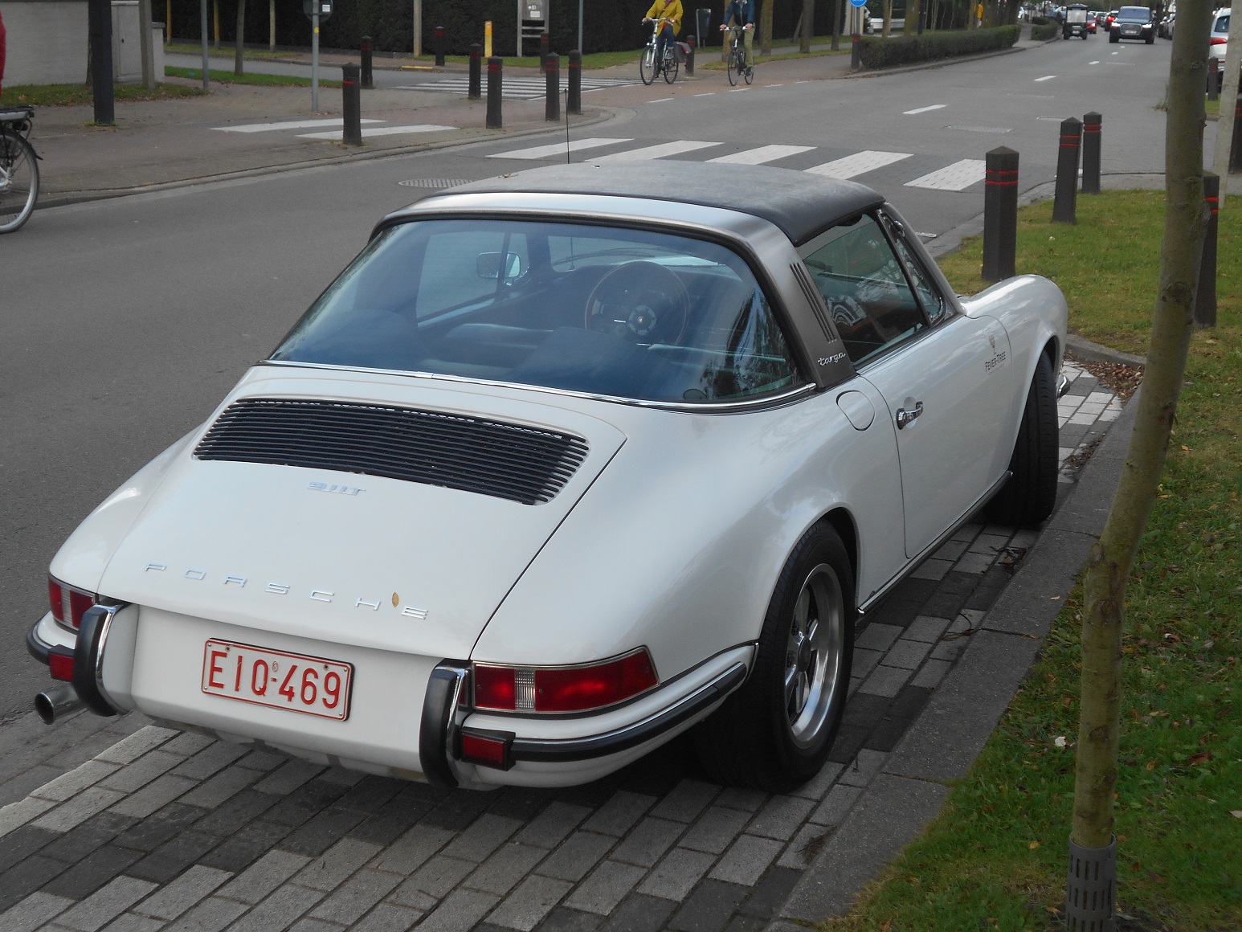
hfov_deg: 38.2
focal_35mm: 50
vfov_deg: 29.1
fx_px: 1794
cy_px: 466
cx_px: 621
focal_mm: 8.8
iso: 80
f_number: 4.5
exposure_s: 1/320
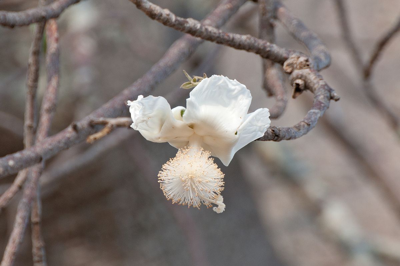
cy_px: 133
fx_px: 4994
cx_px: 200
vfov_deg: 3.0
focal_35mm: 450
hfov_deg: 4.6
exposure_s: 1/200
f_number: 7.1
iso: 200
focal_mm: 300
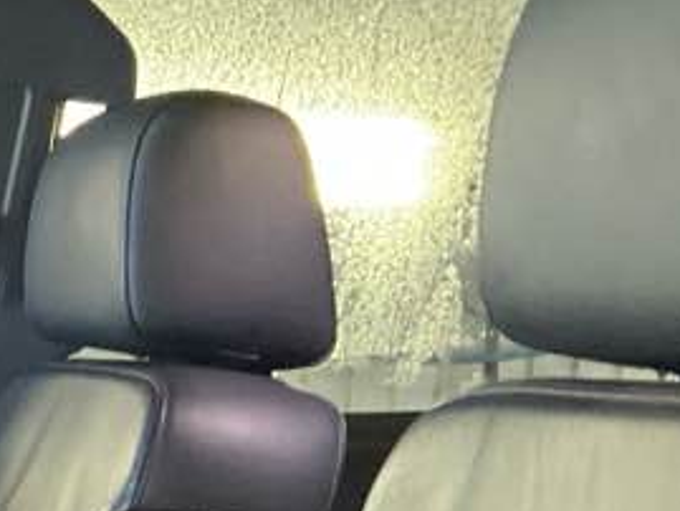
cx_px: -562
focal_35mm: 122
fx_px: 2398
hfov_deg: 14.2
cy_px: 830
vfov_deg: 11.5
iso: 400
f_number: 1.8
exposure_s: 1/30
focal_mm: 3
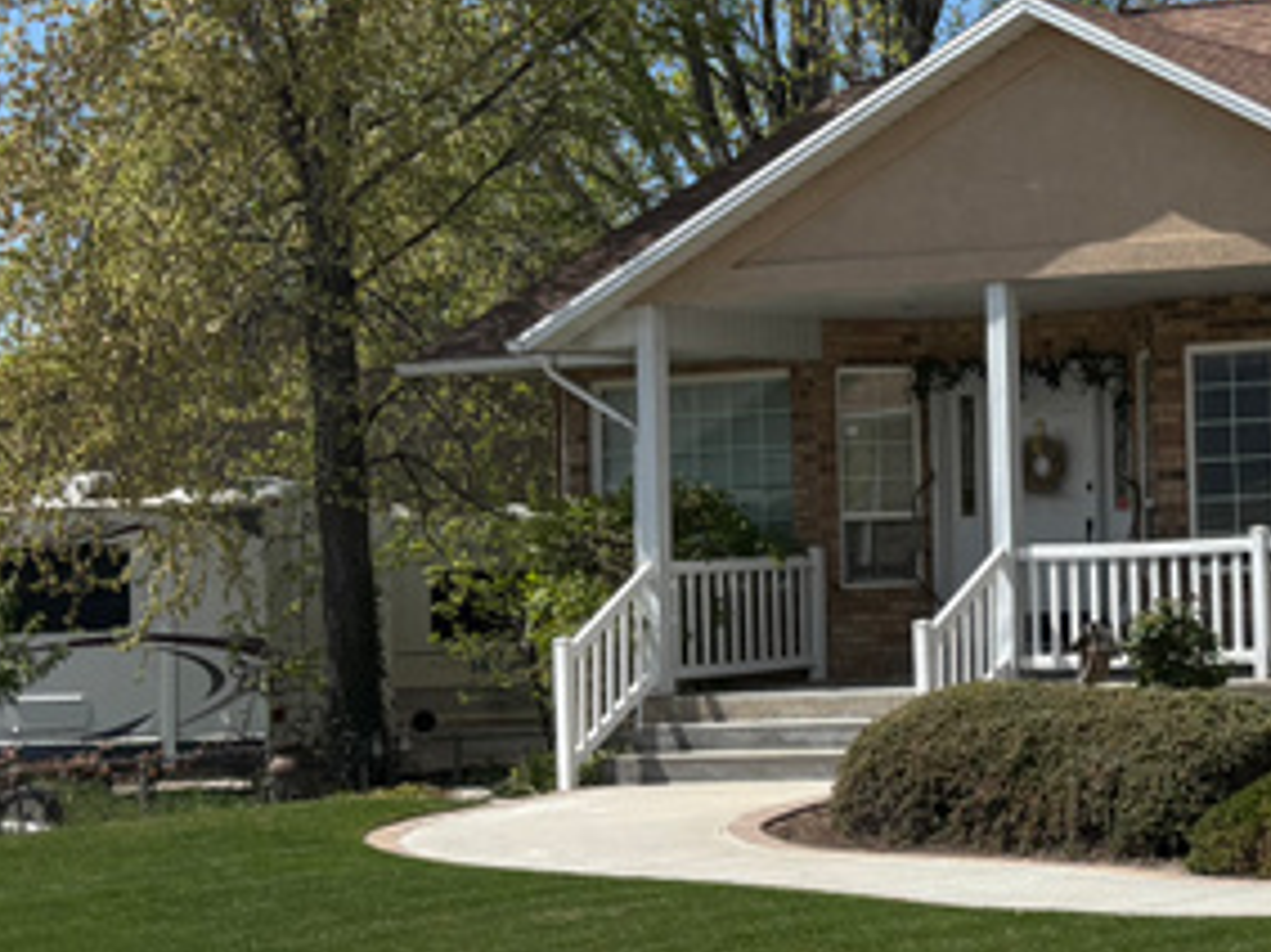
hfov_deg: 18.7
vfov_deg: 15.7
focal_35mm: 94
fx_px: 3450
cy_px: 418
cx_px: 1828
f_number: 1.6
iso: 50
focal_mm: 5.96
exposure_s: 1/5814
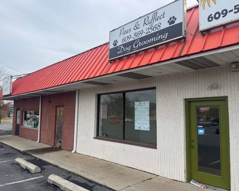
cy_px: 99
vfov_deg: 54.9
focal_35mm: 26
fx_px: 184
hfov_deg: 66.1
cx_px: 122
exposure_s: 1/2506
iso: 80
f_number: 1.78
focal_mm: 6.76
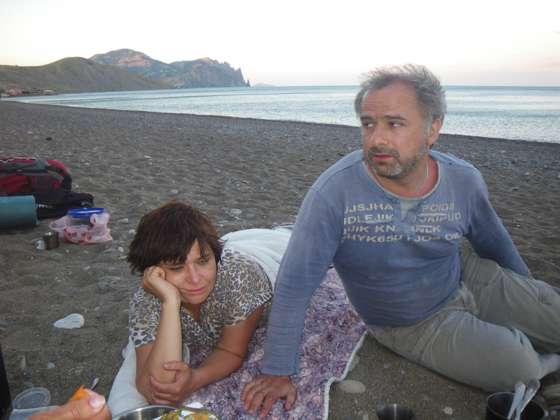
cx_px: 280
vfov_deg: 49.7
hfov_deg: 63.4
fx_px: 453
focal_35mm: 28
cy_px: 210
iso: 125
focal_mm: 5
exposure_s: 1/50
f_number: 3.5
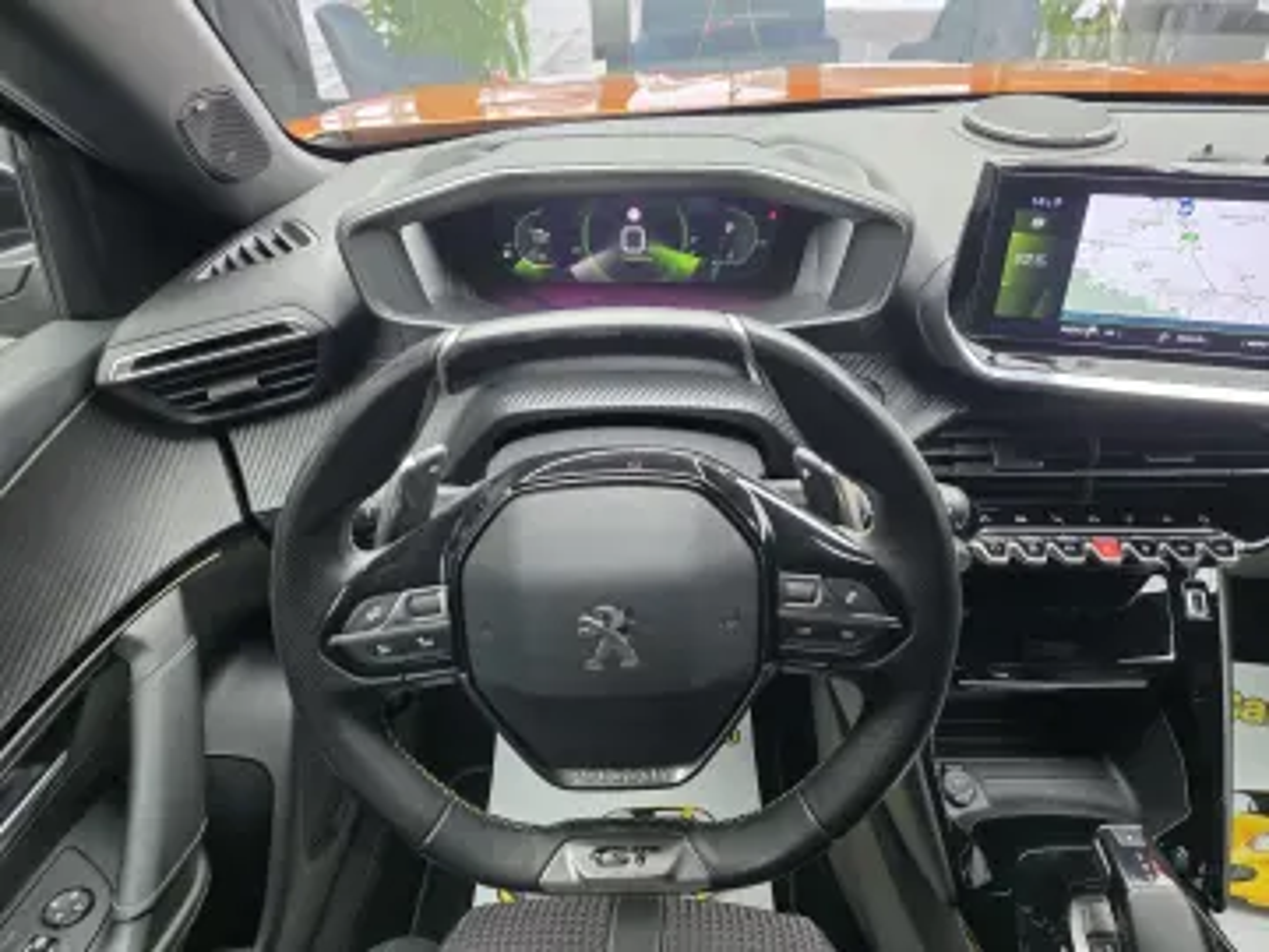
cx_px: 634
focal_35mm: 23
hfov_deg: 73.9
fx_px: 843
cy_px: 476
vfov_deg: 58.9
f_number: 1.7
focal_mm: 6.25
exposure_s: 1/100
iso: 160
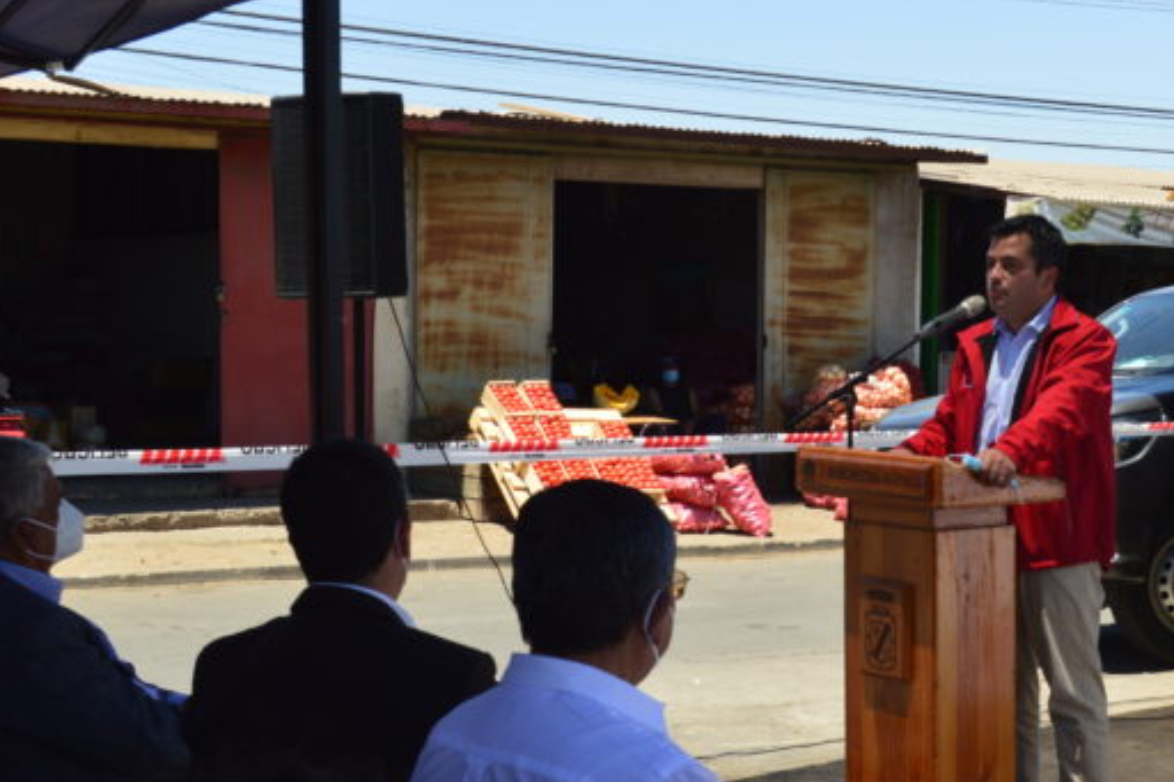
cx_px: 754
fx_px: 2347
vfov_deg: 18.9
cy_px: 386
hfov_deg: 28.0
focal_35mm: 72
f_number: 10
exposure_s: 1/320
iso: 400
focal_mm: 32
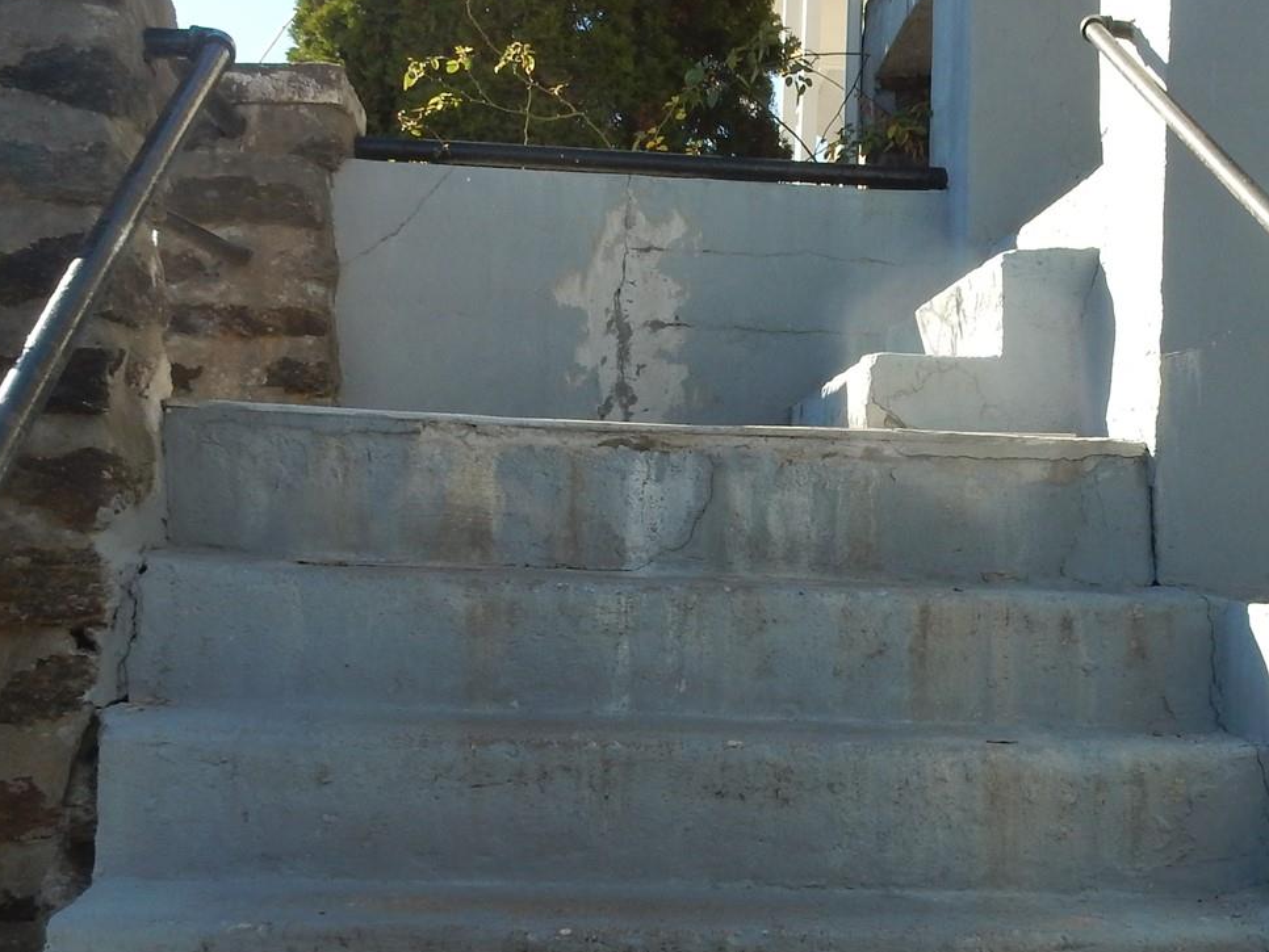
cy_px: 446
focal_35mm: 53
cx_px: 787
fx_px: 1943
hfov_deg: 36.0
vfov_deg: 27.5
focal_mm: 4.5
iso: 125
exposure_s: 1/400
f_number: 4.2
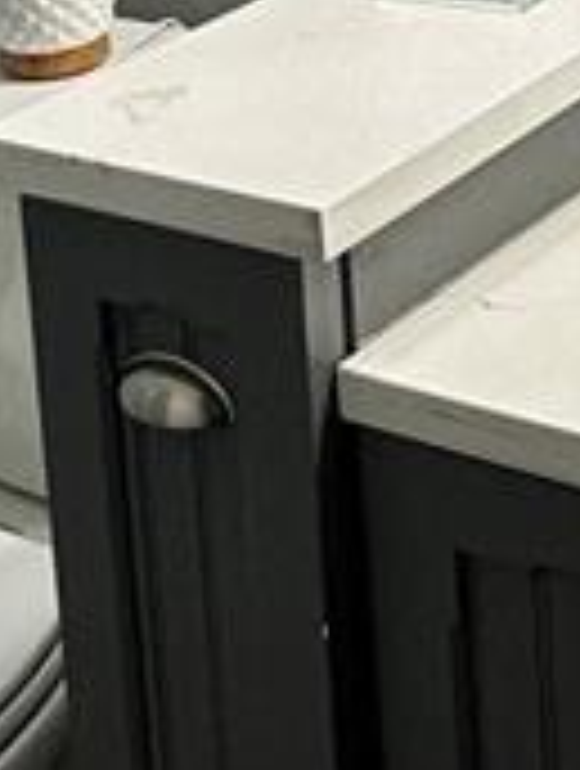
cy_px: -221
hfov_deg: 14.9
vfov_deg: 18.6
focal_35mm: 98
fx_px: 2181
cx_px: 31
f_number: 2.2
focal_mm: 2.22
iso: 160
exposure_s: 1/120
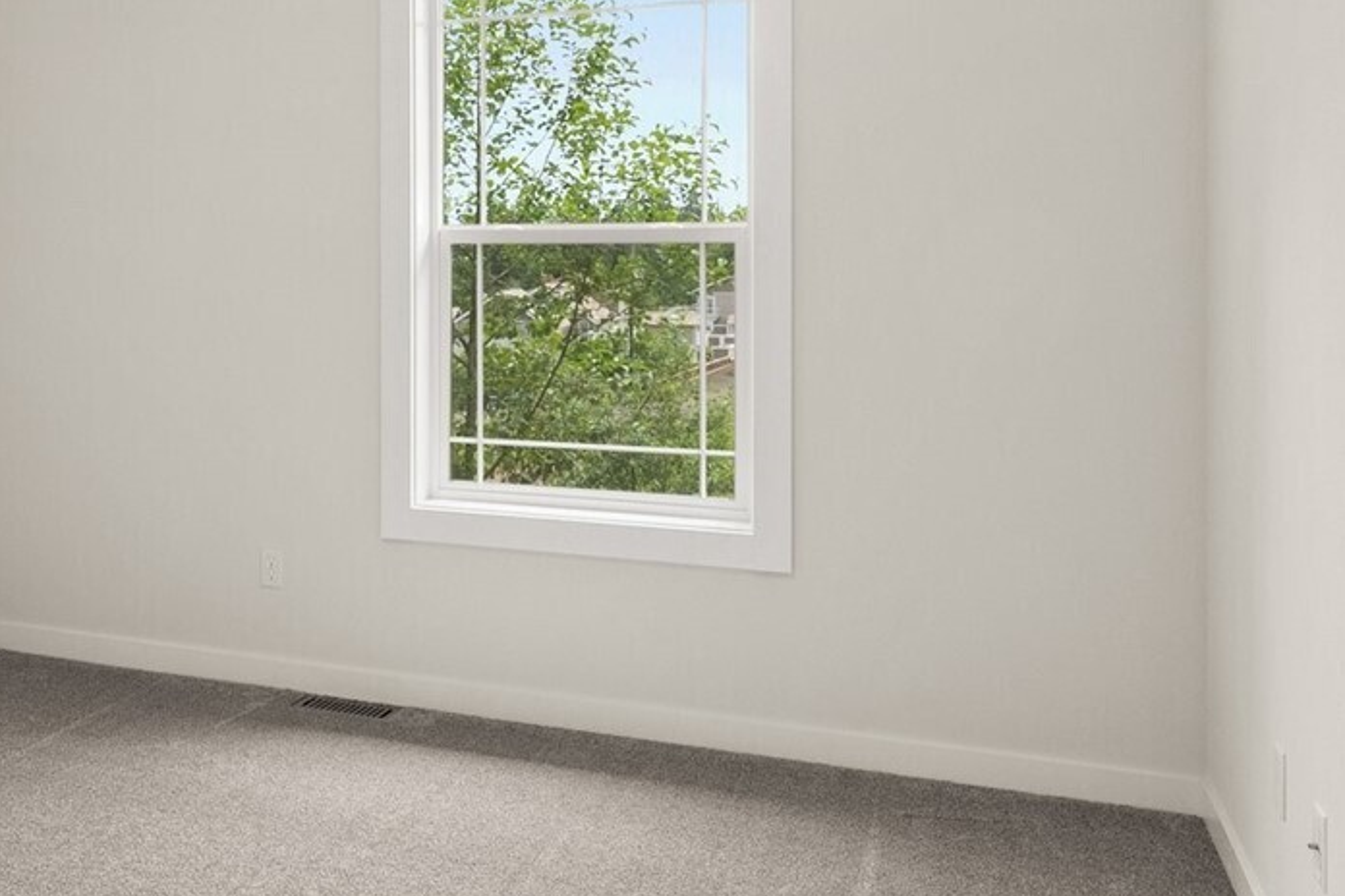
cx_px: 224
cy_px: 270
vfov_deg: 33.8
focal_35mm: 39
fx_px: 1457
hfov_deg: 46.3
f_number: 8
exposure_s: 1/40
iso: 500
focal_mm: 16
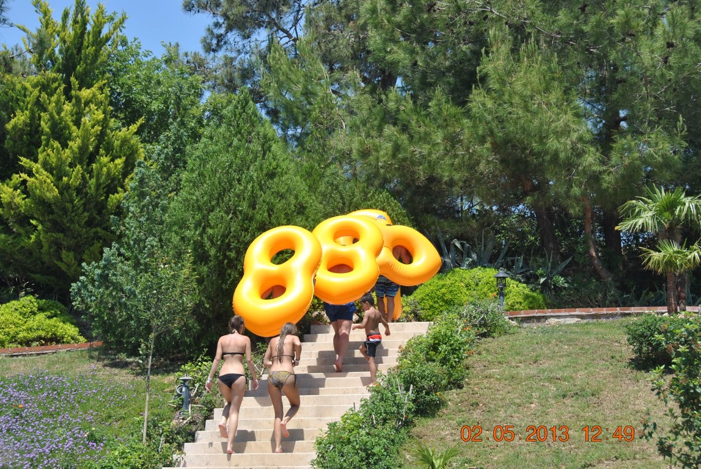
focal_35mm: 82
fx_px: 1608
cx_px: 350
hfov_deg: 24.6
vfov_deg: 16.6
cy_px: 234
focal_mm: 55
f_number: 8
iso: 100
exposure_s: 1/250
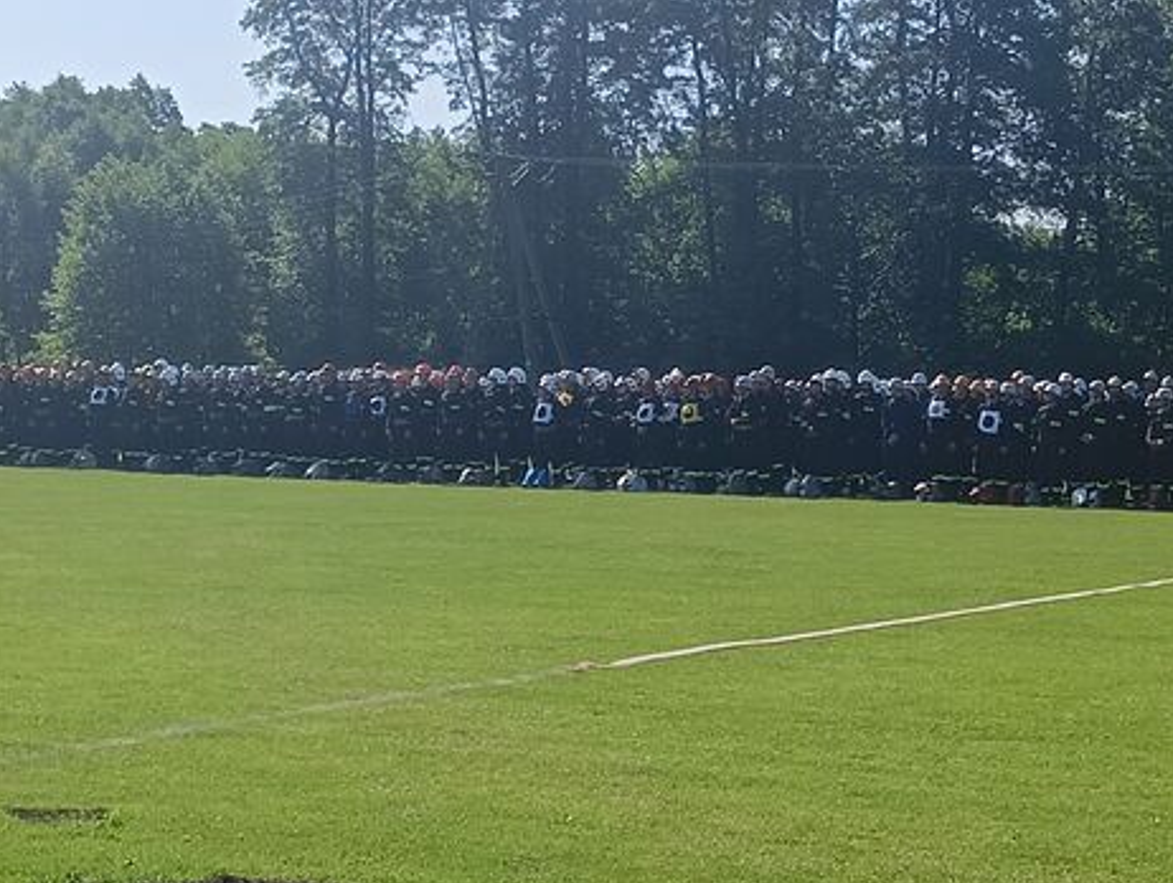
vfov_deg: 18.0
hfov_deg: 23.8
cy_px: 471
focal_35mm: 82
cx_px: 548
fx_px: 2783
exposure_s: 1/1062
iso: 50
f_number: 1.8
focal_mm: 4.05
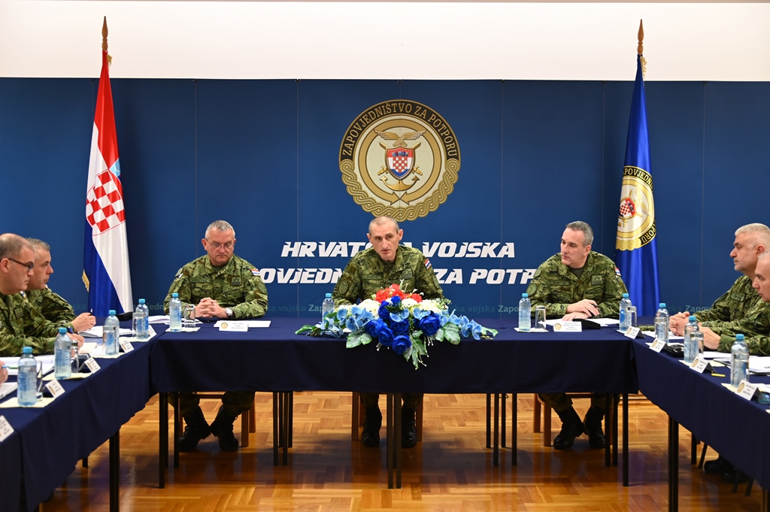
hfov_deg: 38.2
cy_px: 256
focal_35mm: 52
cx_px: 385
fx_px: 1111
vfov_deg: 25.9
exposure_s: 1/60
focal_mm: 52
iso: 560
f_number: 4
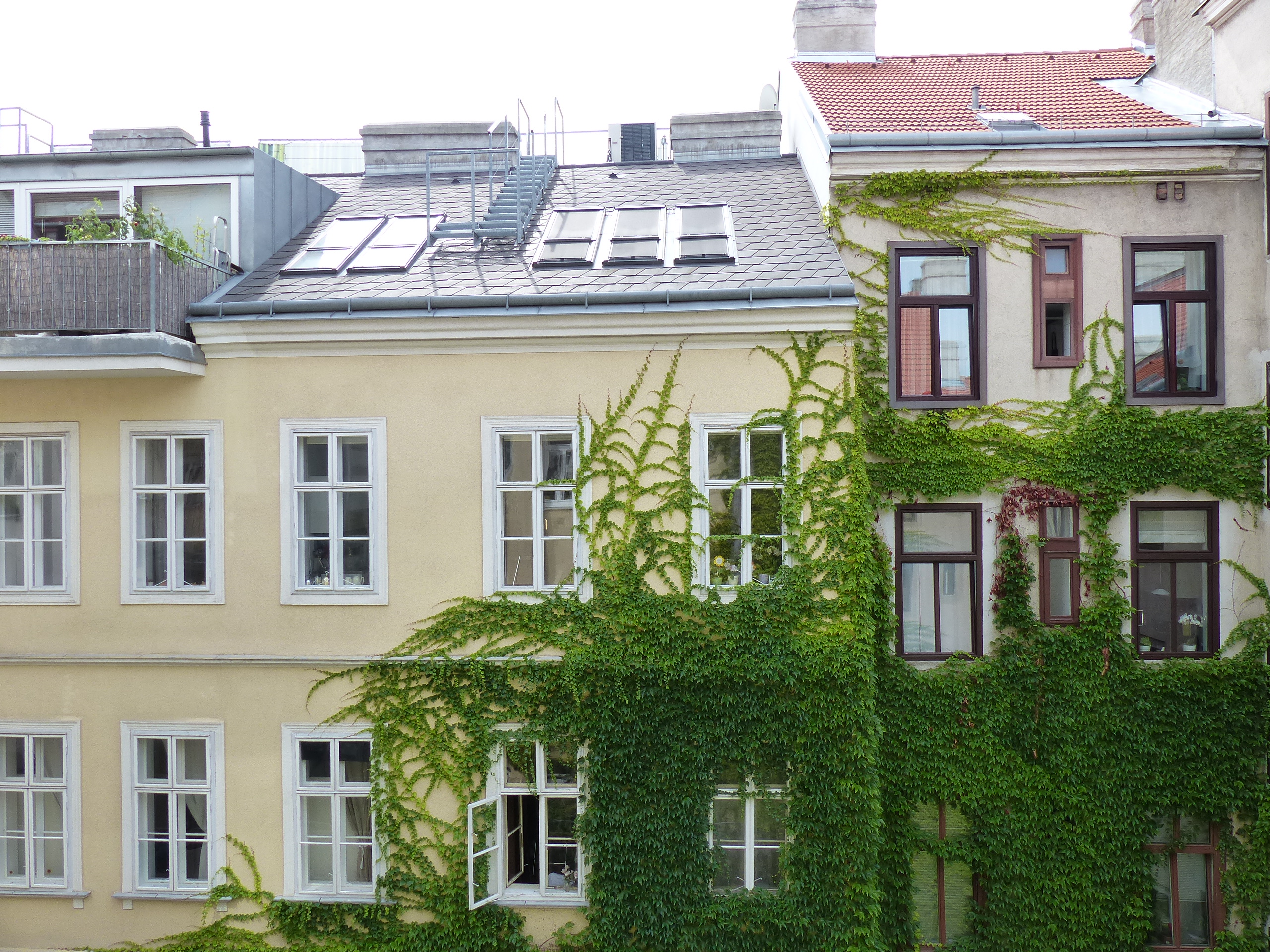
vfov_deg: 54.9
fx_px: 917
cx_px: 635
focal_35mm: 25
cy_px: 476
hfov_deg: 69.4
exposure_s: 1/320
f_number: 4
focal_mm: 4.5
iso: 160
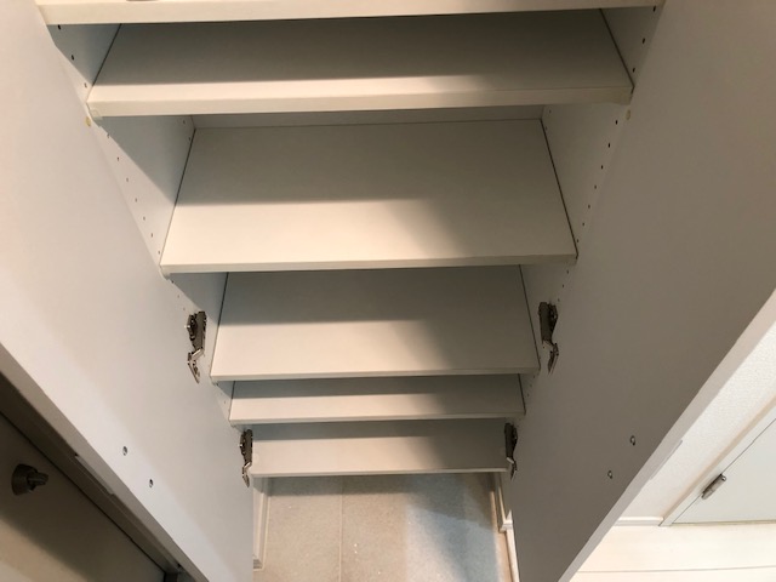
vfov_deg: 49.7
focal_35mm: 28
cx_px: 388
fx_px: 628
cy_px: 291
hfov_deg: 63.4
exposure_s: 1/17
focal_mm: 3.99
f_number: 1.8
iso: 64
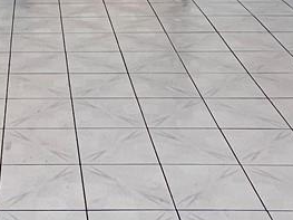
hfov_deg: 23.9
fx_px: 668
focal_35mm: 79
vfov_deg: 15.9
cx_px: 21
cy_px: -172
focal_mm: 1.57
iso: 200
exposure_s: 1/60
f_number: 1.8
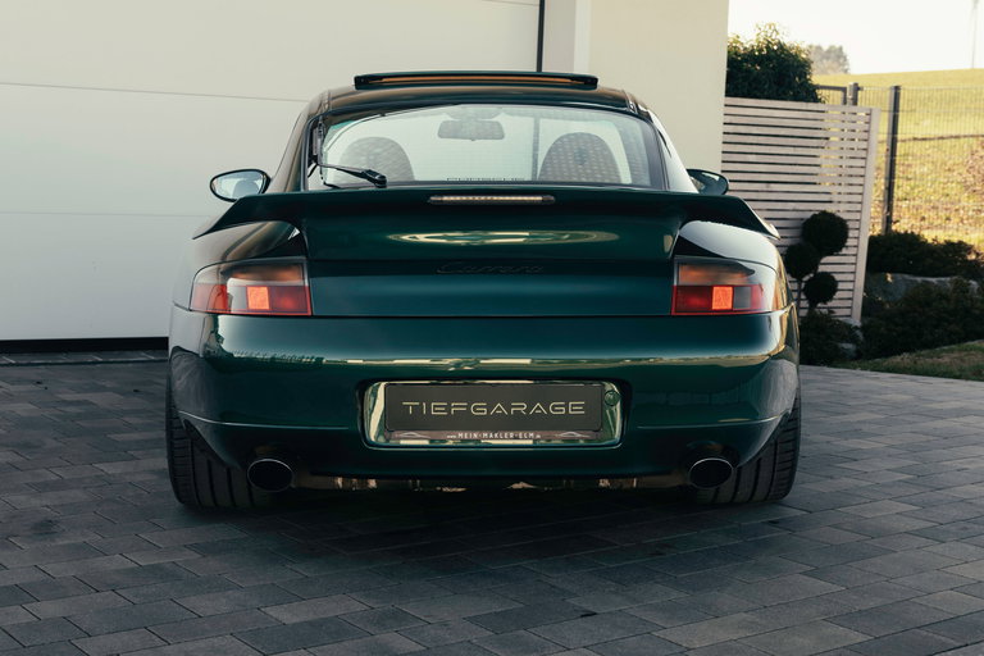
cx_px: 492
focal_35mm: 47
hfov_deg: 41.9
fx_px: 1285
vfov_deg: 28.6
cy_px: 328
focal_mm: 31.6
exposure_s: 1/160
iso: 125
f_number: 4
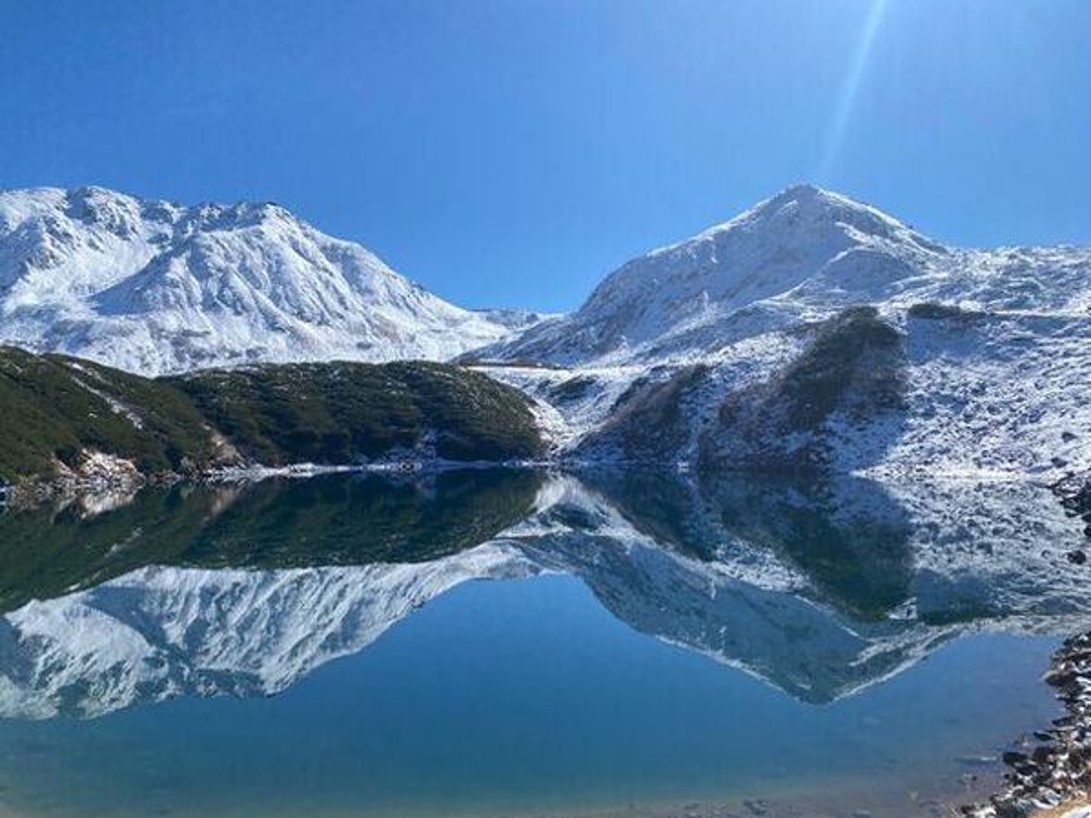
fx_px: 819
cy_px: 409
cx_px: 546
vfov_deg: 53.0
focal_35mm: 26
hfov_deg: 67.3
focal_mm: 4.25
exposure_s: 1/4808
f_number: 1.8
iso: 32
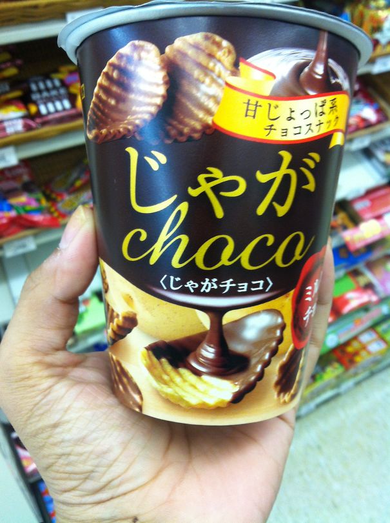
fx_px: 527
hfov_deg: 40.6
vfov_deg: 52.7
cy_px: 262
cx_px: 195
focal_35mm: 35
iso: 100
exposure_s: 1/15
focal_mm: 3.85
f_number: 2.8
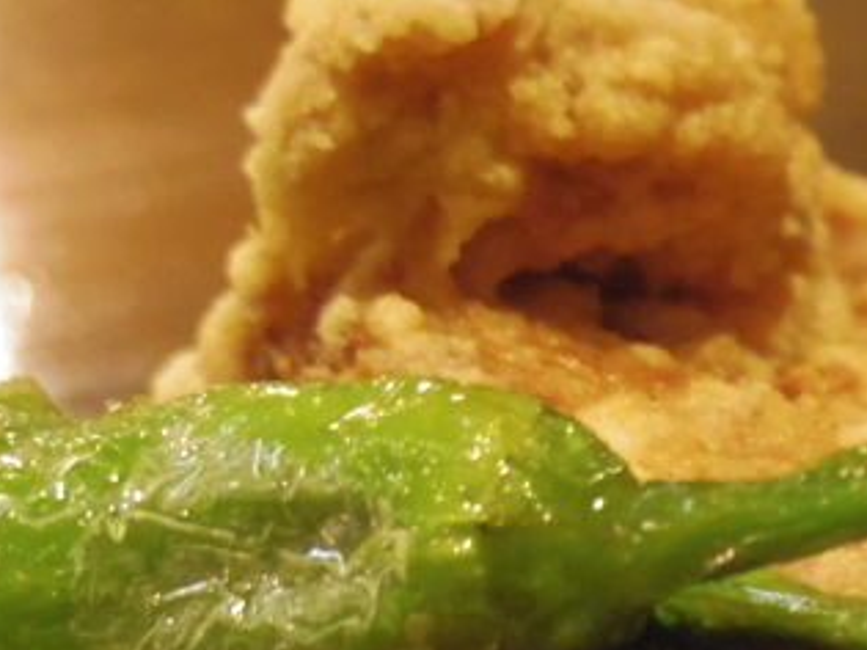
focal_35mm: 153
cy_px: 835
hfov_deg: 12.4
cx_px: 1219
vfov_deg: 9.5
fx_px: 3831
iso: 1000
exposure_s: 1/60
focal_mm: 8.5
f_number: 2.8
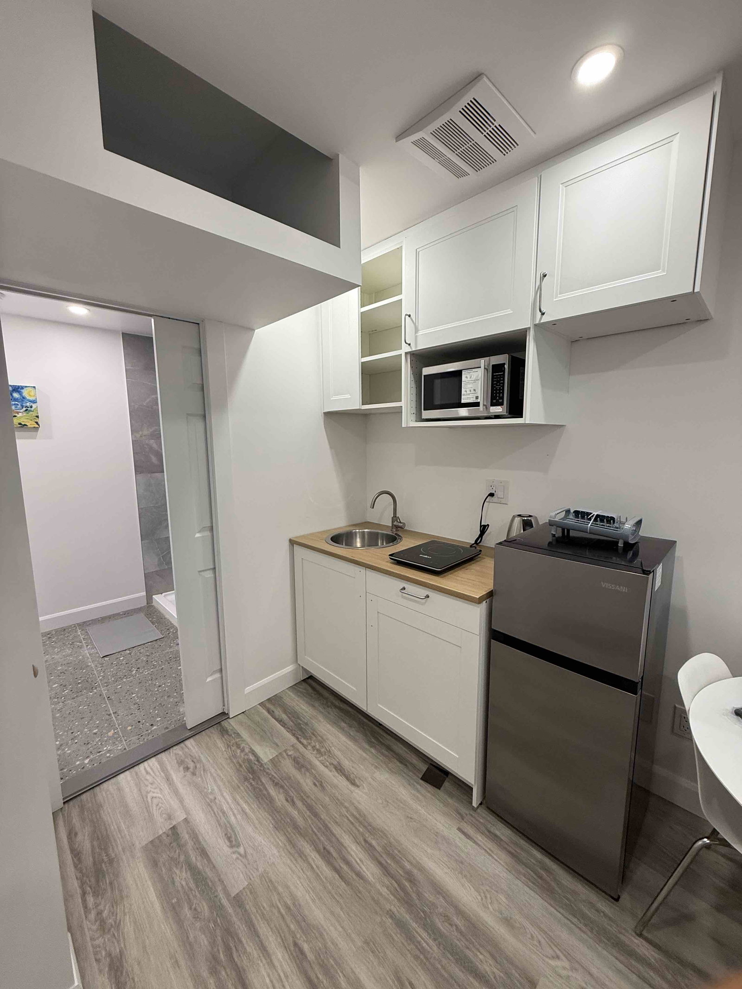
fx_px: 400
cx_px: 371
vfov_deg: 102.1
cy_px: 494
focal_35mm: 14
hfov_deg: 85.7
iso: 160
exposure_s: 1/120
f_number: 2.2
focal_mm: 2.22
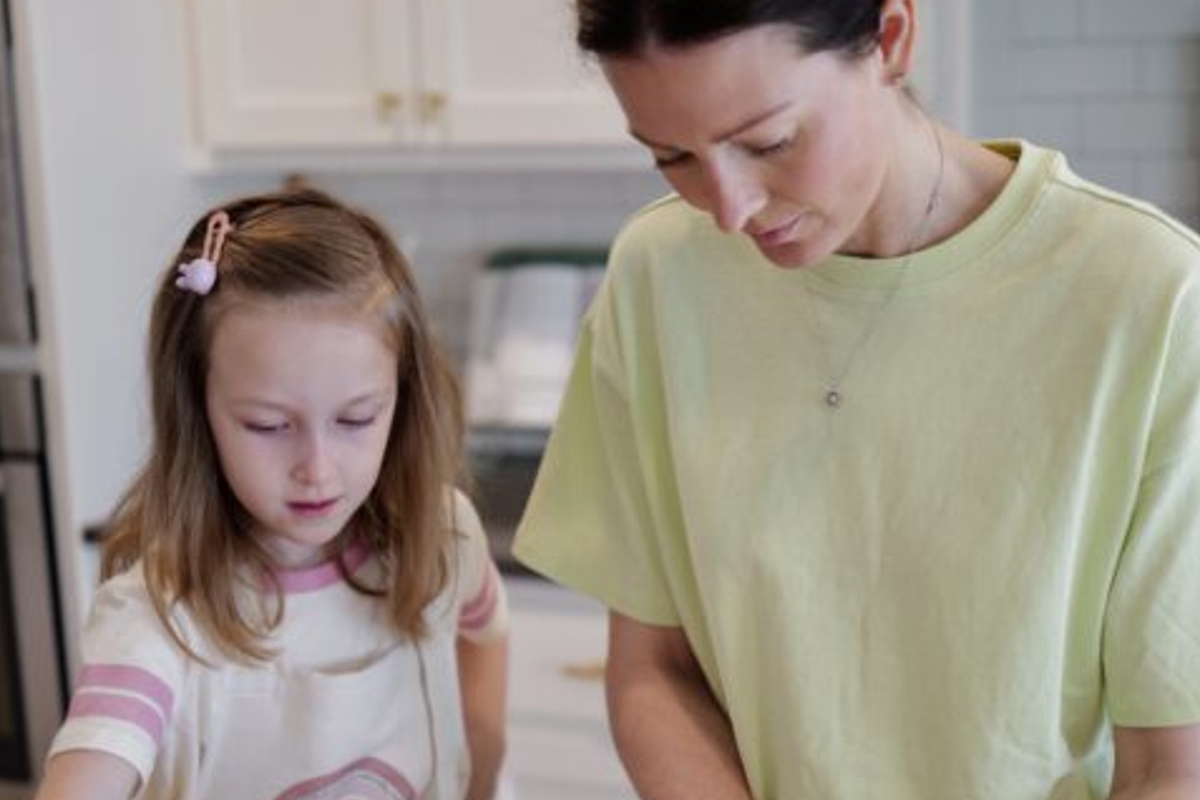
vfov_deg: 20.9
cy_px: 517
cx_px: 599
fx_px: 2166
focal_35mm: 65
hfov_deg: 31.0
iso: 640
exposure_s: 1/80
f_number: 2
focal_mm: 43
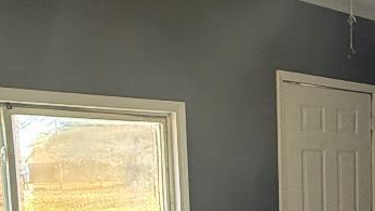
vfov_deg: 17.4
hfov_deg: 29.6
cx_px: 381
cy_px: 255
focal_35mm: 66
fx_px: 656
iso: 400
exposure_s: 1/60
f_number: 2.2
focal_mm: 2.22
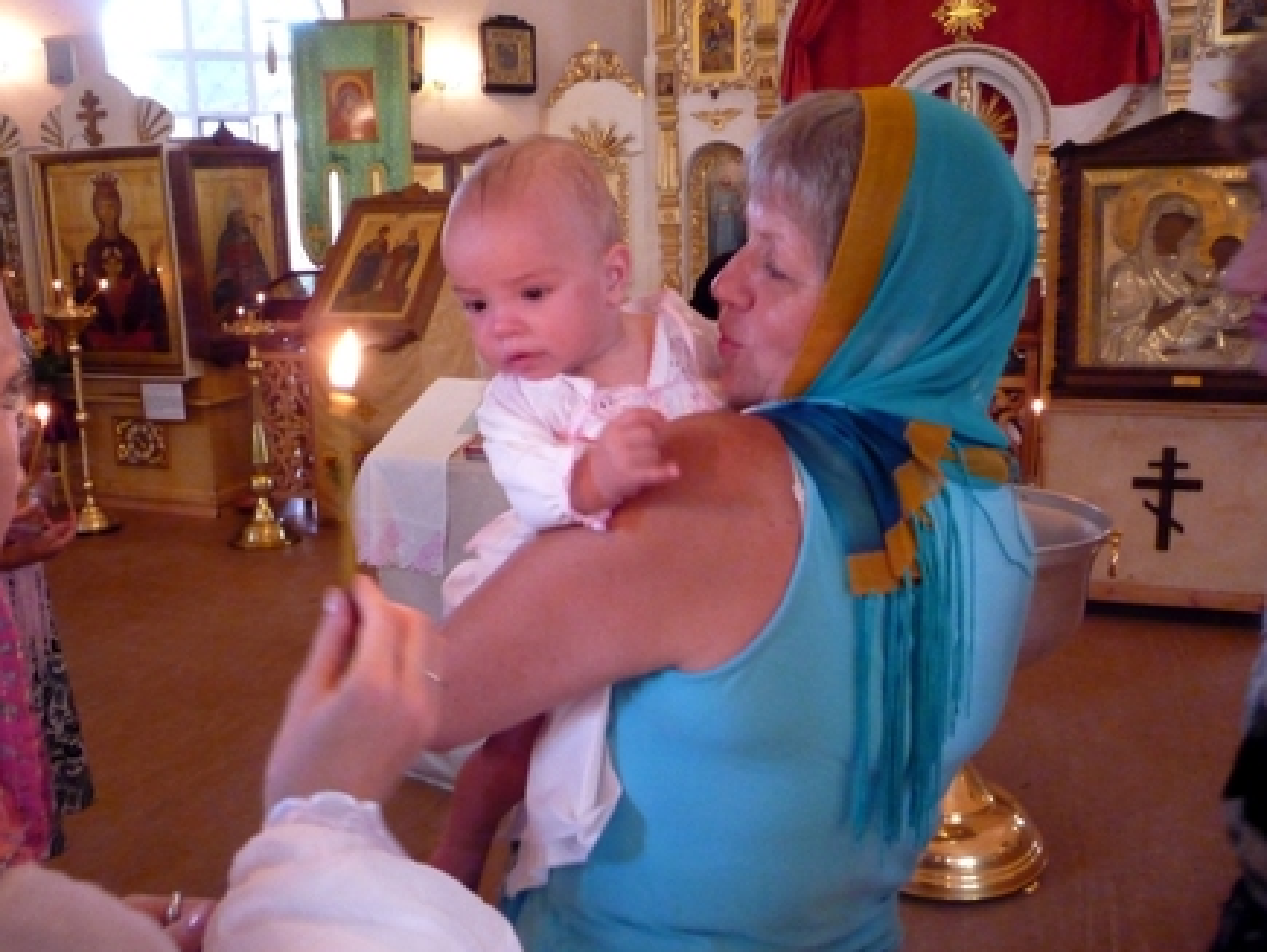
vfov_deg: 45.5
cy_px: 469
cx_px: 615
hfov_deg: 58.3
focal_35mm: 31
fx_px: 1136
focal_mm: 5.2
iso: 800
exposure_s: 1/20
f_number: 3.3
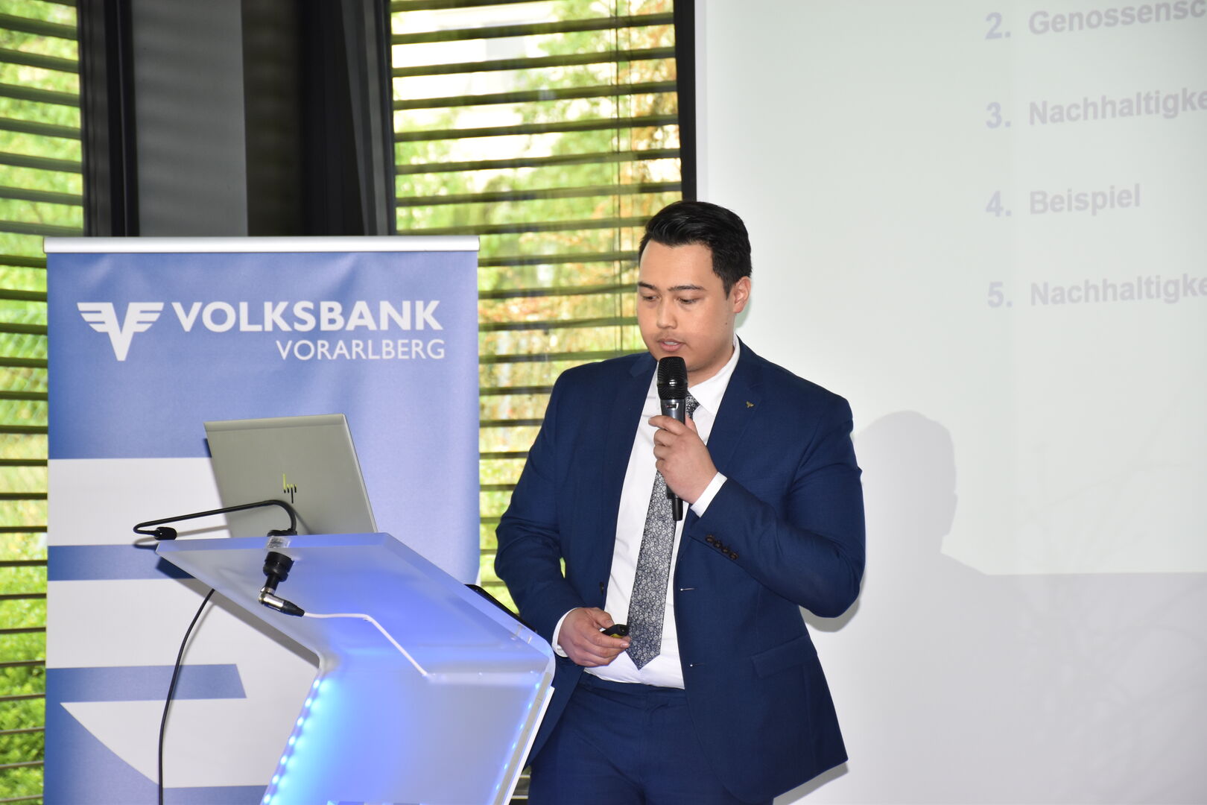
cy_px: 402
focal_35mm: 142
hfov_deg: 14.4
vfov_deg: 9.6
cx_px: 604
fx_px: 4777
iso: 450
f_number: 5.6
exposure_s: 1/125
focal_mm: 95
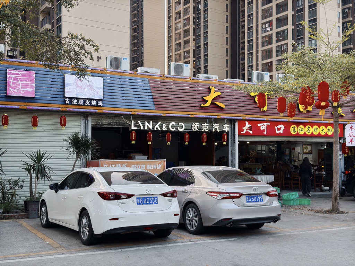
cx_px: 178
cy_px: 133
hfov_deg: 43.9
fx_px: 441
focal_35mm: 43
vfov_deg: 33.6
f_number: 1.78
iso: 160
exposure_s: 1/196
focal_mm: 6.76
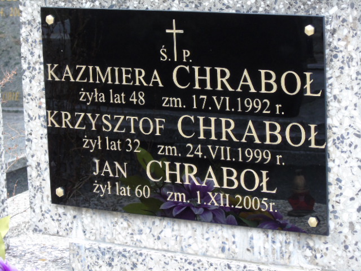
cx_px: 180
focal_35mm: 142
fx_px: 1481
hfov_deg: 13.9
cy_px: 136
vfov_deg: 10.4
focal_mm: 25
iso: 400
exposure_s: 1/125
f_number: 4.7
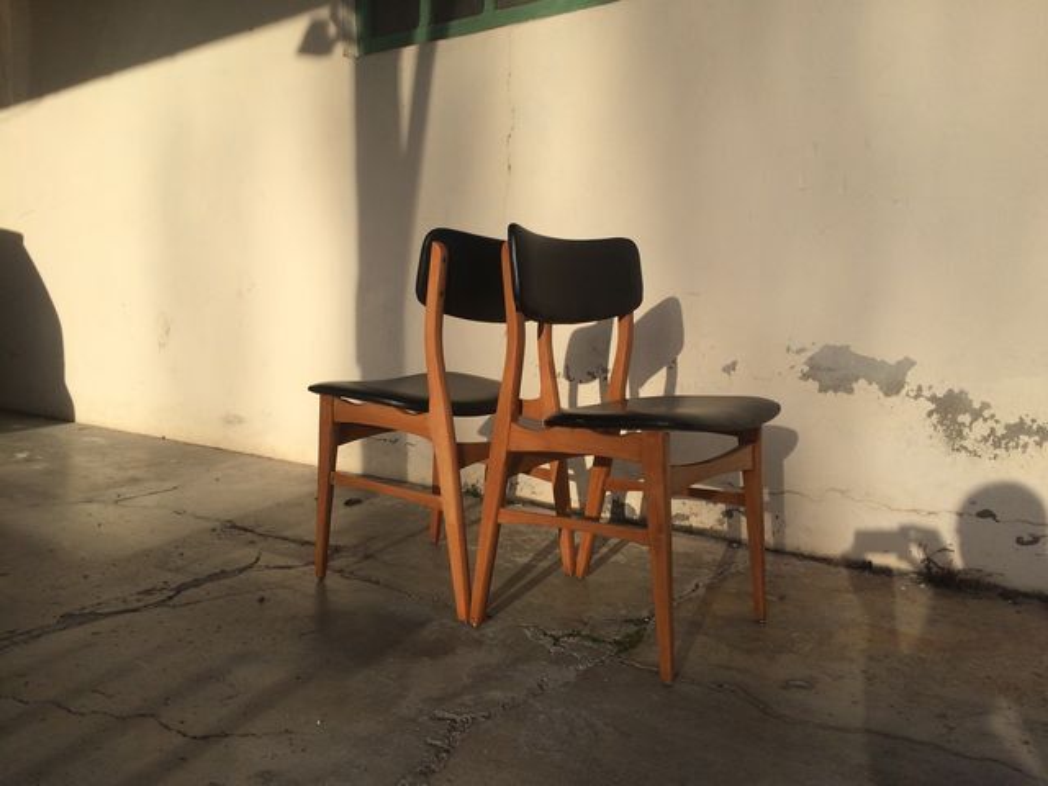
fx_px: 878
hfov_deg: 61.7
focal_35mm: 29
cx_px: 524
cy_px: 393
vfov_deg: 48.2
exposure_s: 1/2283
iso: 32
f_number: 2.2
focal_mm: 4.15
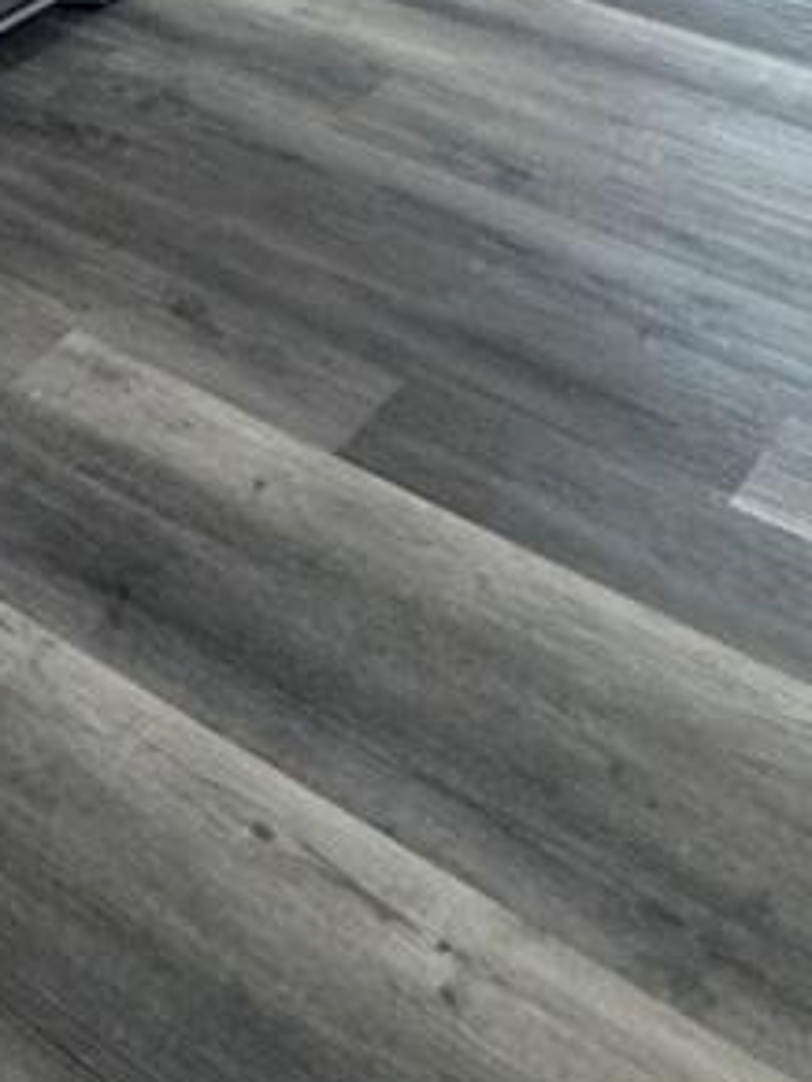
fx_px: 2252
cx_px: -217
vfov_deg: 19.2
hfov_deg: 19.1
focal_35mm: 72
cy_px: -949
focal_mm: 2.22
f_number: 2.2
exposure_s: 1/120
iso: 125
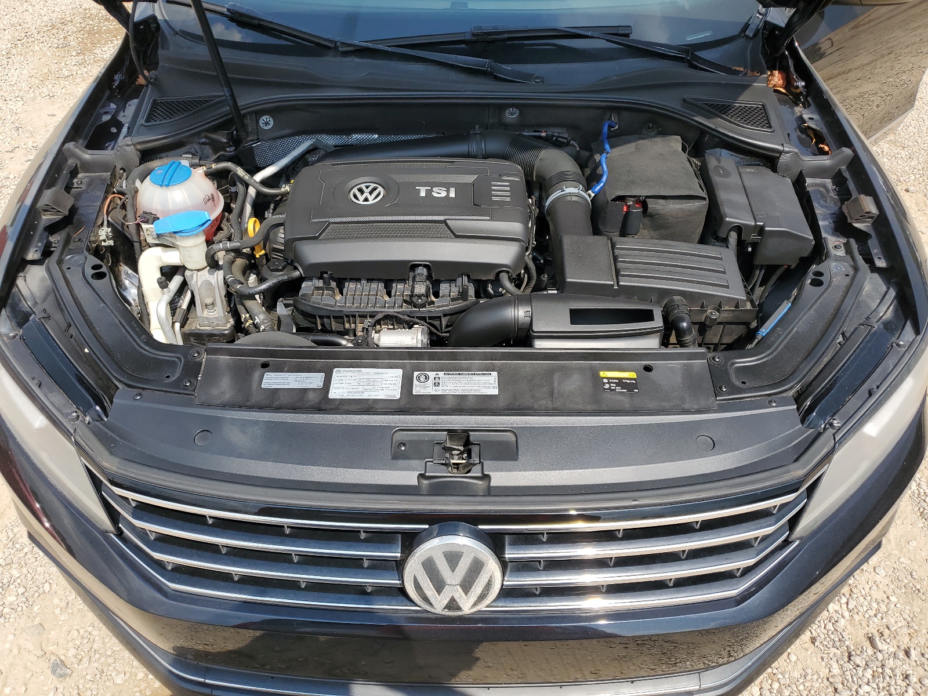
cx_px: 464
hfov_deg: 67.3
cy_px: 348
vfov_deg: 53.1
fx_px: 697
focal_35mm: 26
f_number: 1.5
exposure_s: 1/2500
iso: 50
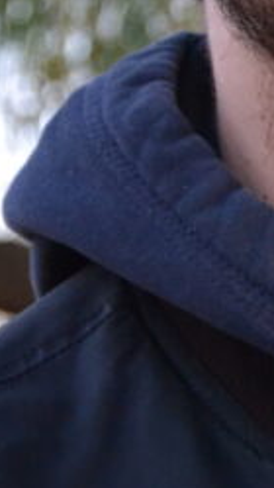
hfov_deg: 4.7
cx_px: 410
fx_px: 3346
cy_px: 61
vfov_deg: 8.3
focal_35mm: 259
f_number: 5
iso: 2200
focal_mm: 40
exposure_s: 1/60
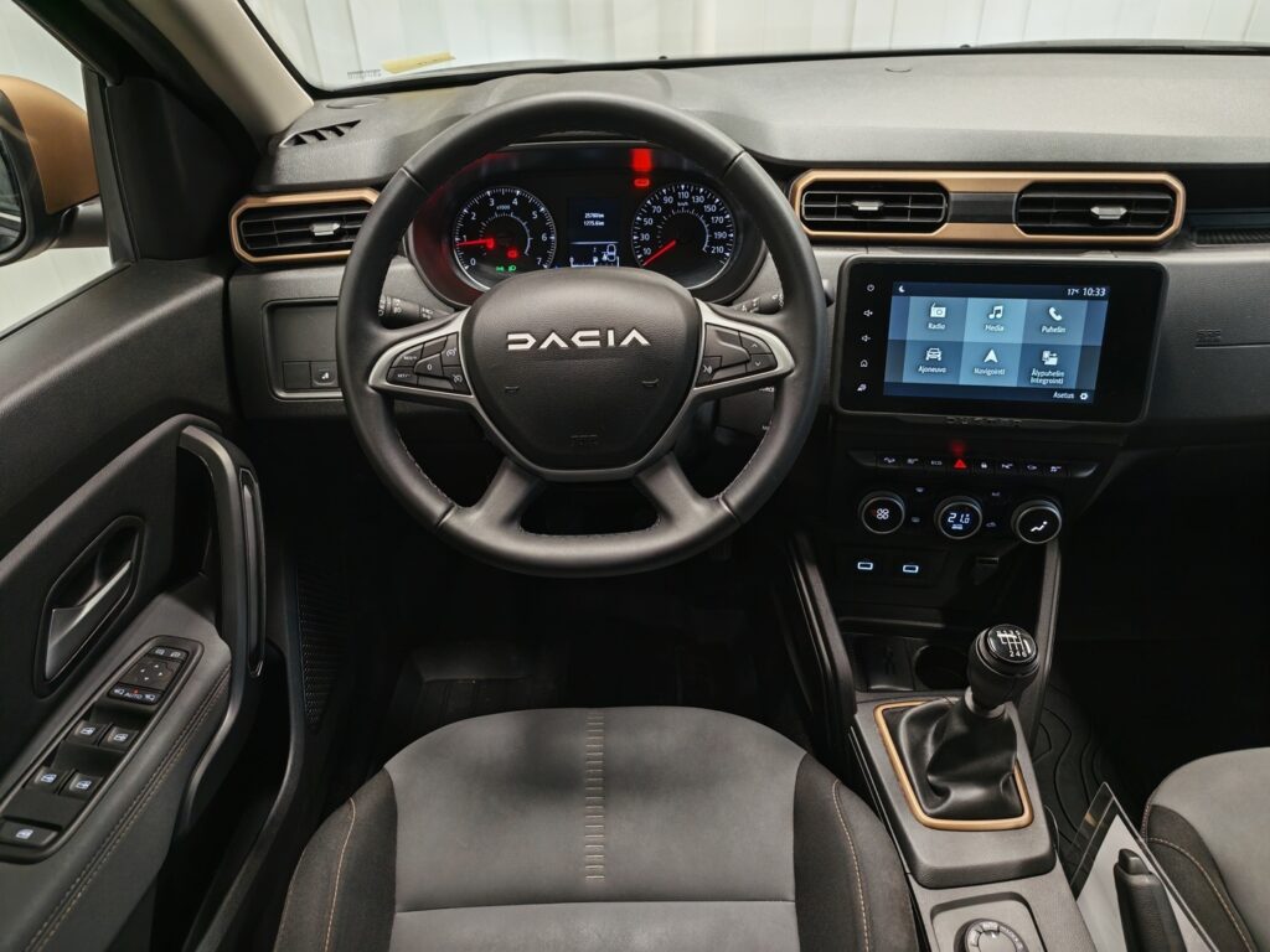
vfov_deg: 58.9
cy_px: 476
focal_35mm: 23
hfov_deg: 73.9
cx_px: 635
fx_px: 844
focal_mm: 5.4
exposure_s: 1/50
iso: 200
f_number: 1.6
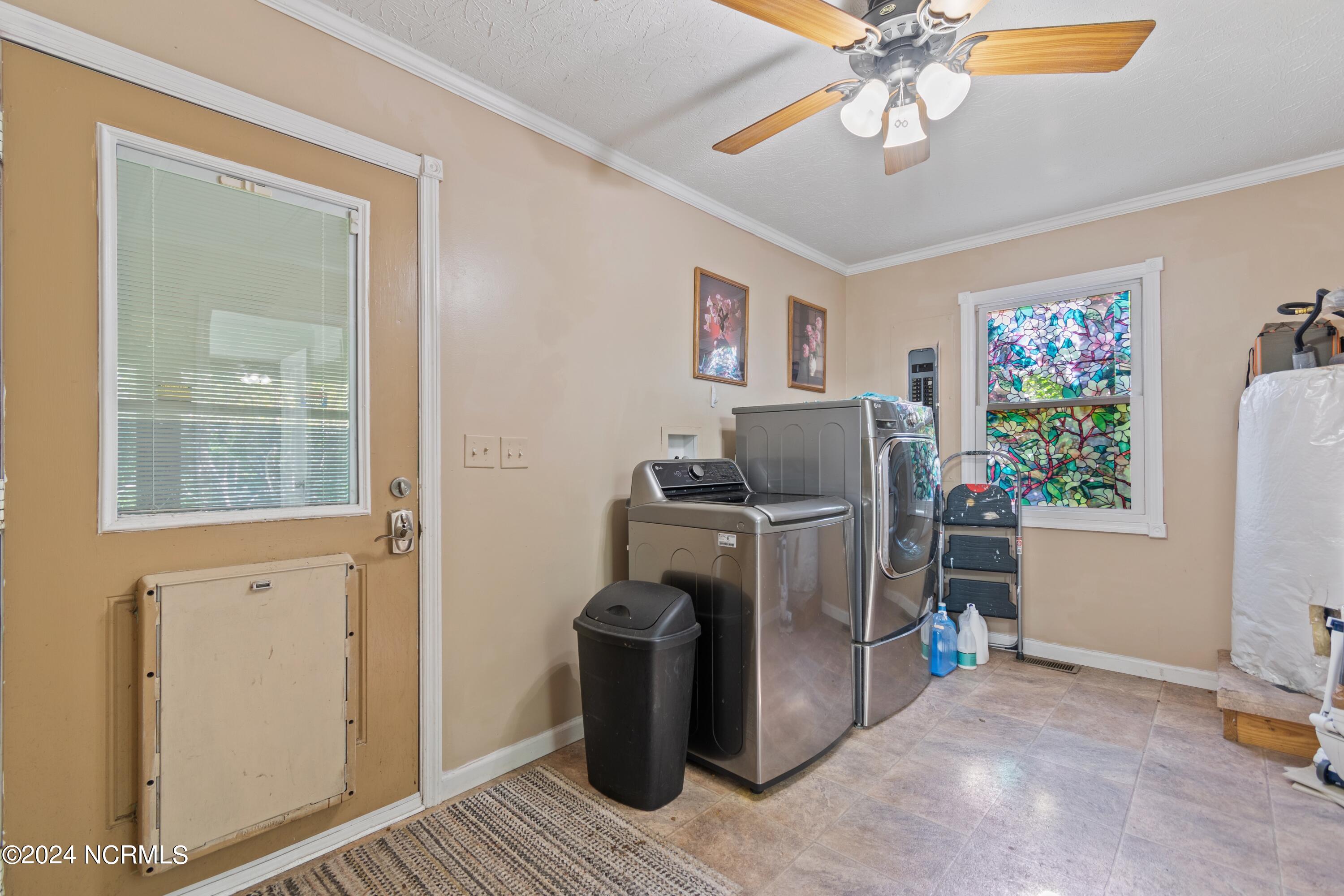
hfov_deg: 100.4
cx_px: 672
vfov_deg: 77.3
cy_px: 448
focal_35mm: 15
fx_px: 560
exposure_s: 1
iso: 100
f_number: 4.5
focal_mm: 10
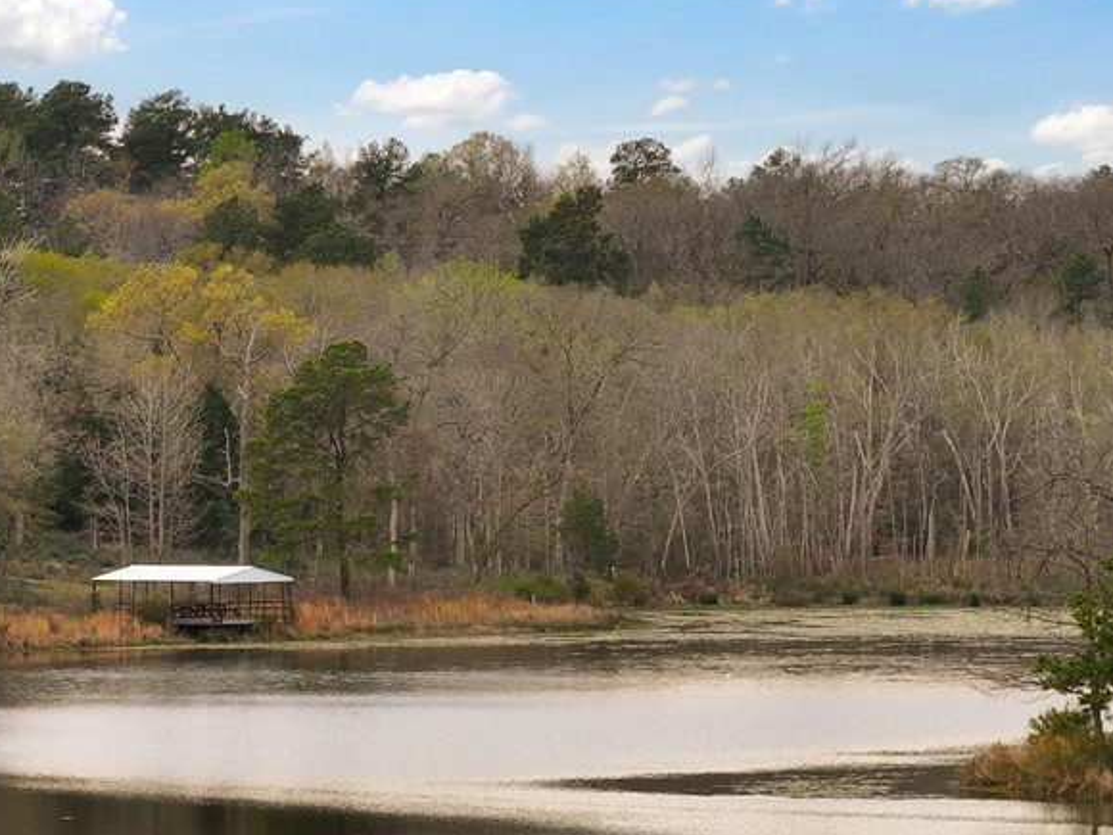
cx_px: 499
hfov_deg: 6.8
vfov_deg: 5.1
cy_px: 407
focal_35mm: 293
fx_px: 9421
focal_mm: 30.71
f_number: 3.4
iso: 100
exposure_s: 1/320
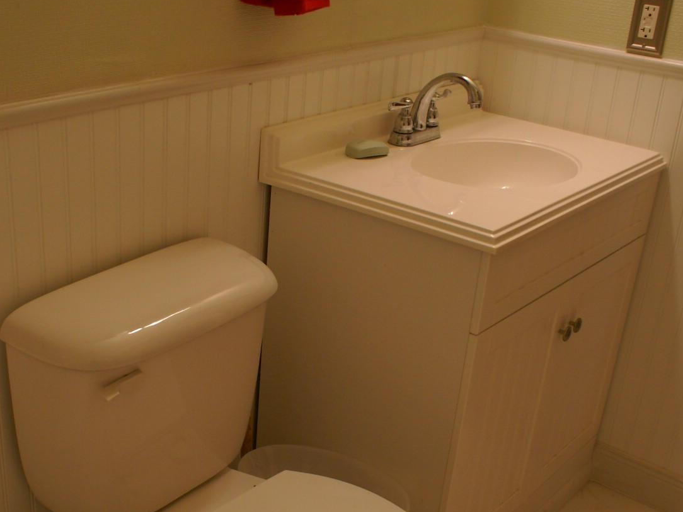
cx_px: 261
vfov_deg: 31.3
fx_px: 908
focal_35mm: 46
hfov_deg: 41.0
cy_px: 343
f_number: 3.5
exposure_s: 1/30
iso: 250
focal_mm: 18
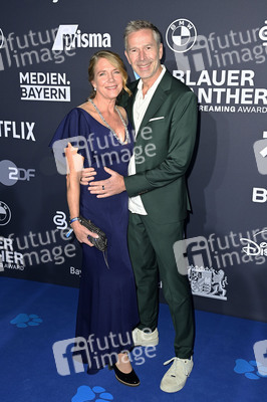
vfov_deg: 48.5
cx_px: 134
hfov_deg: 33.3
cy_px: 201
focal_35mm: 40
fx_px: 446
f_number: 5.6
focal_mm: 40
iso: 1000
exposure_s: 1/250
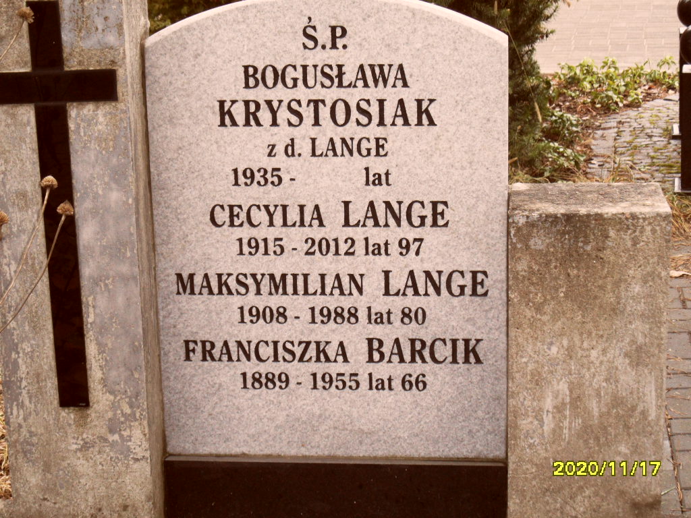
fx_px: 1597
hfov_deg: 24.4
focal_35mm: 80
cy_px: 259
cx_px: 346
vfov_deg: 18.4
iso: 200
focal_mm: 13.2
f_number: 4.2
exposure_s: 1/45
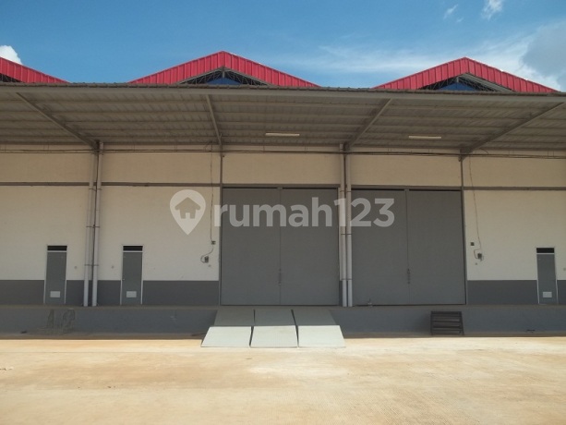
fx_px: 540
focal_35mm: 33
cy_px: 212
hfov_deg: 55.3
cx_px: 283
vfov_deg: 43.0
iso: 64
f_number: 8
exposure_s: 1/160
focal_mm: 5.9
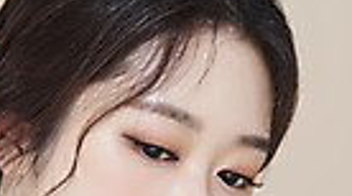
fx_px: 2981
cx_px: 103
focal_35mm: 320
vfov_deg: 3.8
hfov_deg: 6.8
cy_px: 328
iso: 64
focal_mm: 105
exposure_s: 1/125
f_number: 11
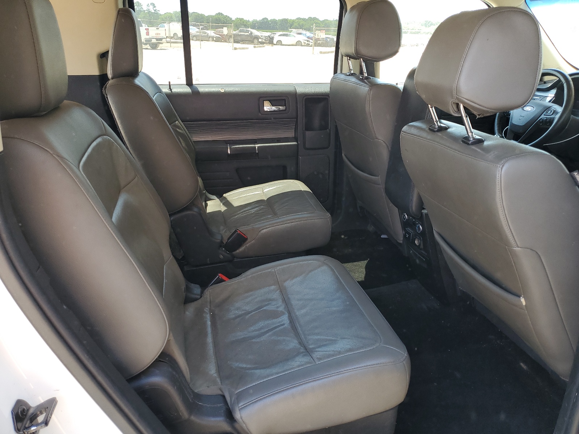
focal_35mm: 26
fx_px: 435
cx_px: 290
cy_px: 217
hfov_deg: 67.3
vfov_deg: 53.1
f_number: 1.5
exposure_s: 1/213
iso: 50
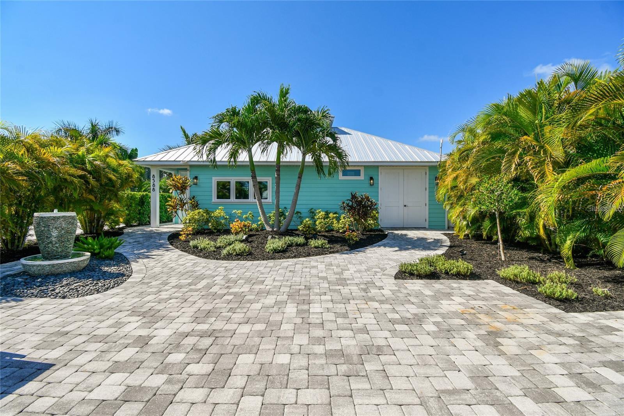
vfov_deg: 77.3
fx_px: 260
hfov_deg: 100.4
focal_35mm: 15
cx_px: 312
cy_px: 208
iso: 100
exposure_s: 1/640
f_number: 7.1
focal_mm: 10
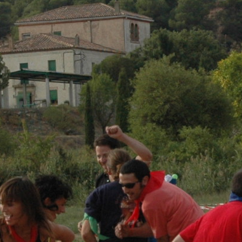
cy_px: 185
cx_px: 210
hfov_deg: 8.9
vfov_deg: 9.0
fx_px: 1542
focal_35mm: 195
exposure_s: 1/500
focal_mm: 28
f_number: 9
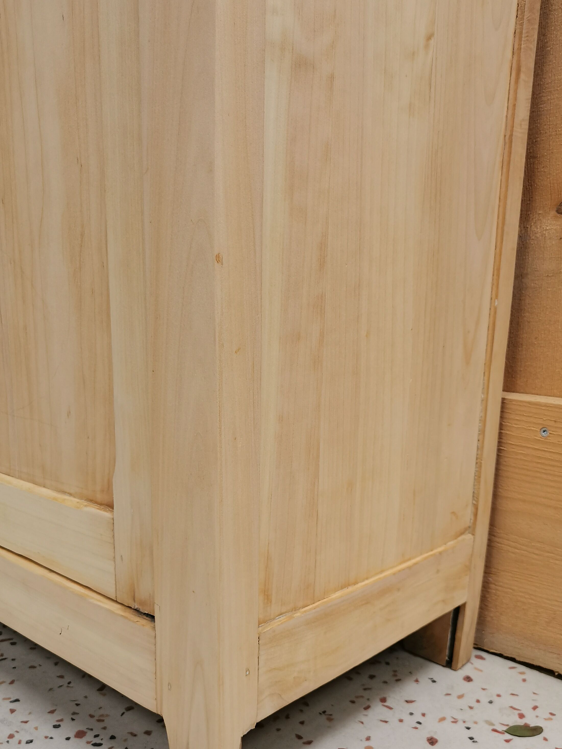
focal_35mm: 36
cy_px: 463
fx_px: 779
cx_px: 288
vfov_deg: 50.9
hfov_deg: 39.7
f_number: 1.8
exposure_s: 1/100
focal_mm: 5.58
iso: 80
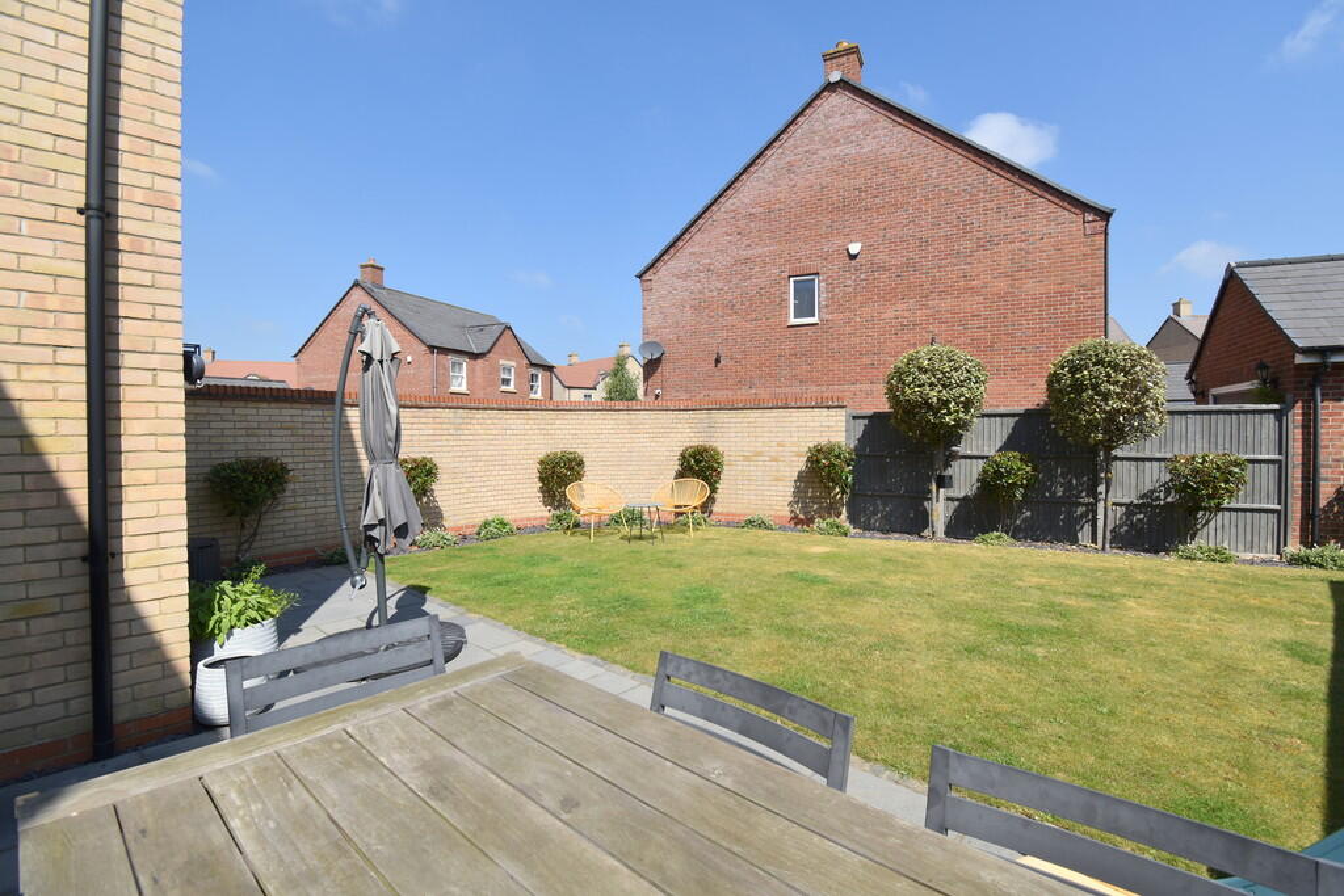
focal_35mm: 15
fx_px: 560
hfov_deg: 100.4
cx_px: 672
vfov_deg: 77.3
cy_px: 448
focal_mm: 10
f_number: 9
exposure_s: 1/320
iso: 100
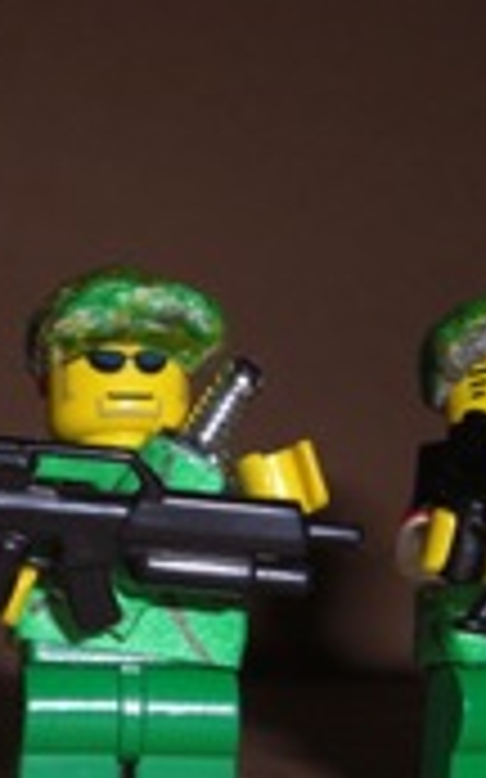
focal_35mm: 93
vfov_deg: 22.0
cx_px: -248
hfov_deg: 13.2
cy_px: 625
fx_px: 1973
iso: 64
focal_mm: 6.2
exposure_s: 1/30
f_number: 8
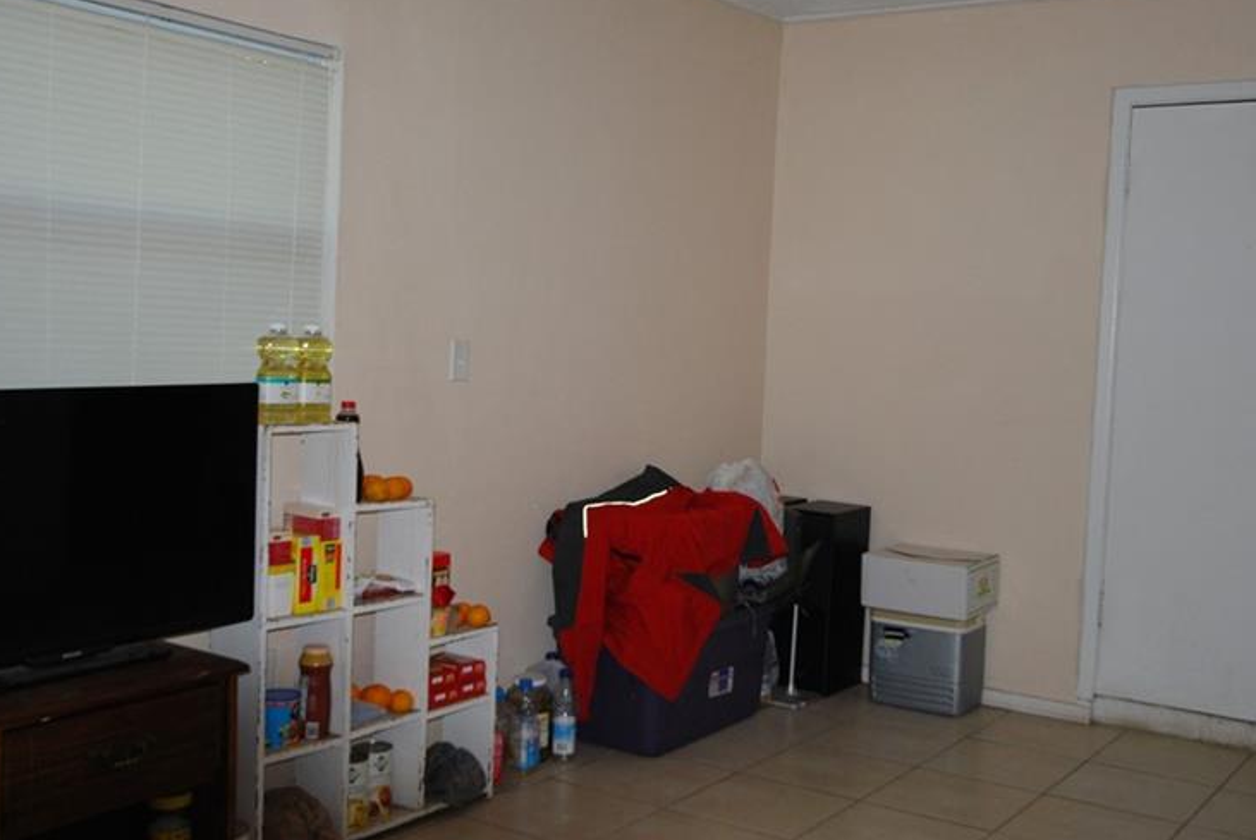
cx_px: 665
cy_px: 411
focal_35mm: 42
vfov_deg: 32.0
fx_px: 1467
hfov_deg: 46.3
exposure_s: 1/60
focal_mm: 20
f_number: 3.5
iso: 200
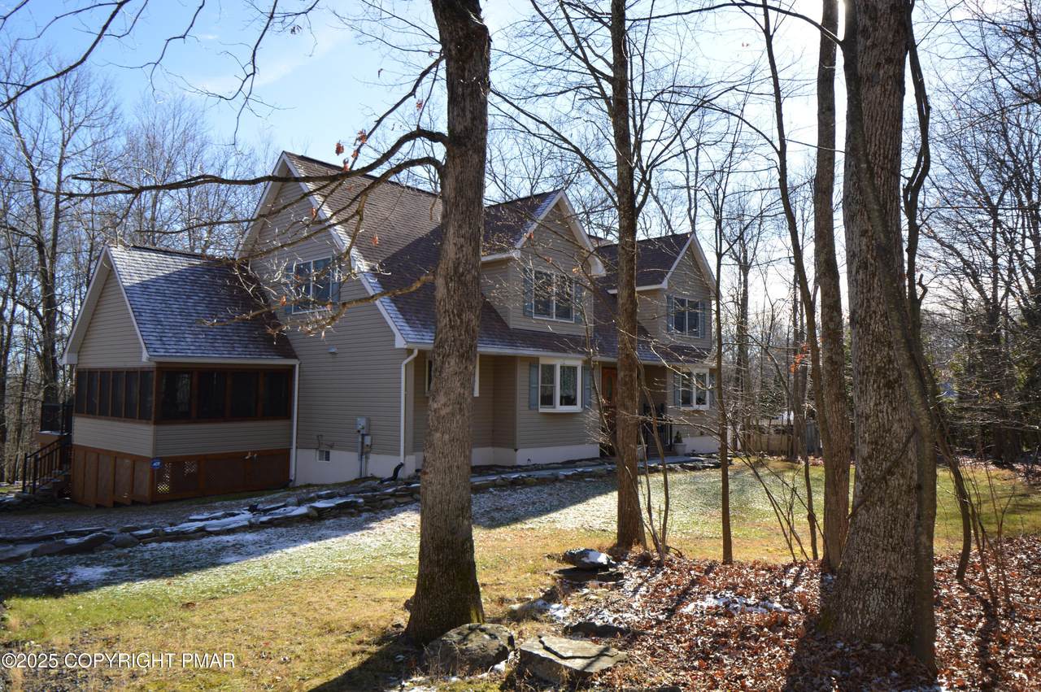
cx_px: 520
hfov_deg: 70.5
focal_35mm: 26
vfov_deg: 50.3
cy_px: 346
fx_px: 737
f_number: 5
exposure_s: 1/200
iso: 100
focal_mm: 17
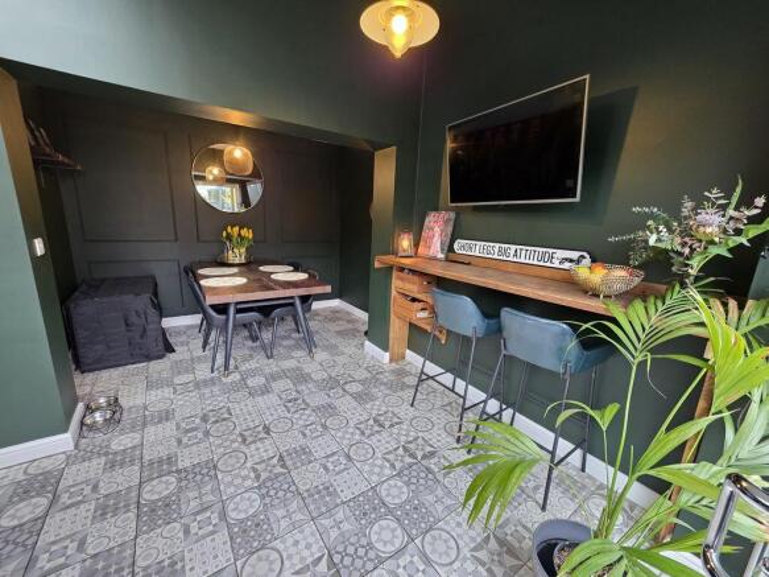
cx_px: 384
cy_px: 288
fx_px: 289
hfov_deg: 106.2
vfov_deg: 89.9
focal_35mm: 13
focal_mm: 2.2
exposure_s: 1/50
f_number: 1.9
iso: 320
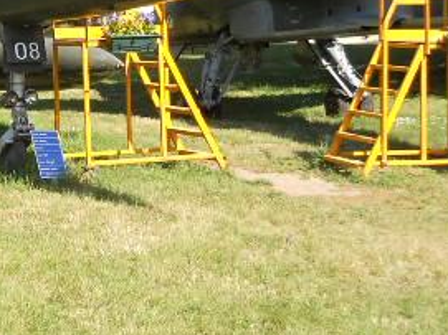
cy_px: 38
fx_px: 1255
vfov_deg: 15.1
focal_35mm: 97
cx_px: -58
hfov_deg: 19.3
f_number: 5.5
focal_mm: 6.72
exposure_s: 1/125
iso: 80
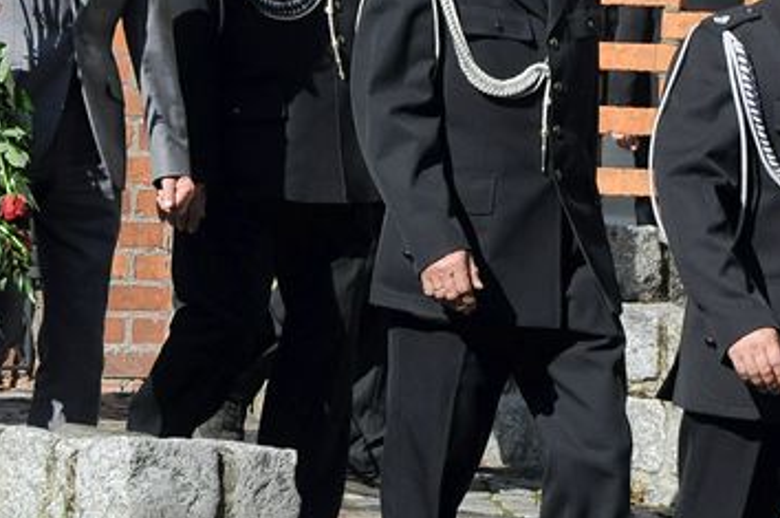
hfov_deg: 5.5
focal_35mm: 378
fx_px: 8183
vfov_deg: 3.6
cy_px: -3
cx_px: 579
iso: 800
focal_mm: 105
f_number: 10
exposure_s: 1/1600
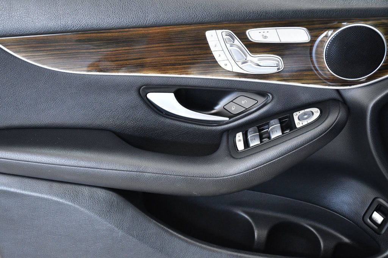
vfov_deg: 20.3
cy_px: 129
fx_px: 722
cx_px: 194
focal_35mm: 67
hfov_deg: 30.1
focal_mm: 45
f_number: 5
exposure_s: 1/160
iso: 2500
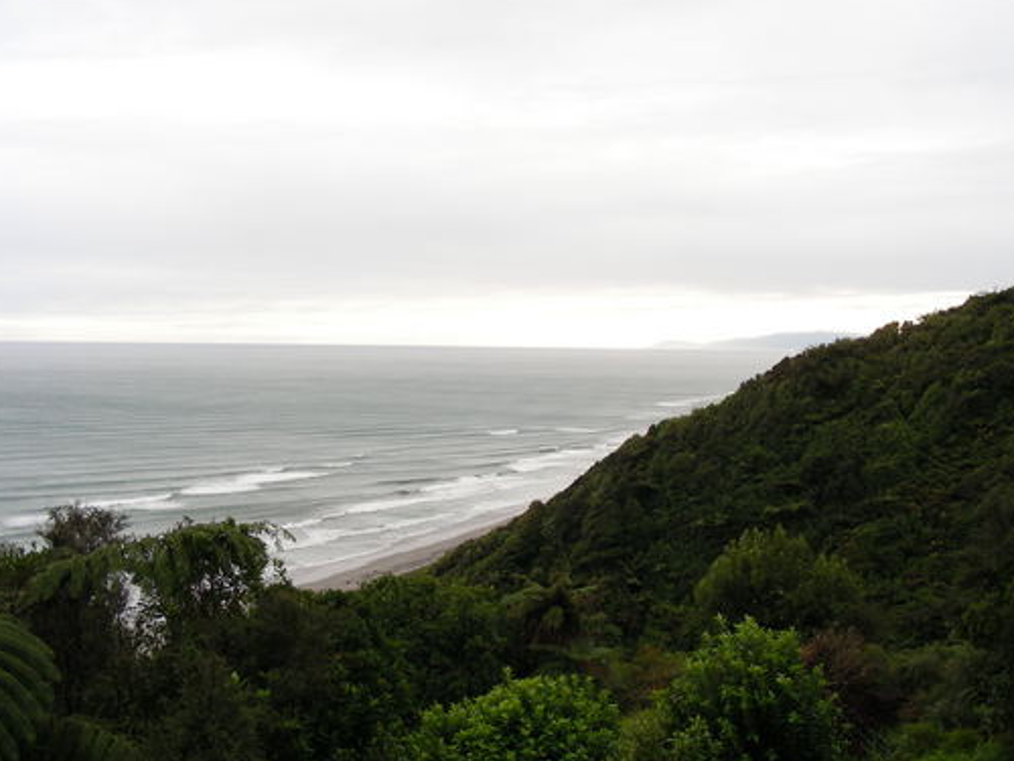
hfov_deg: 45.8
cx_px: 535
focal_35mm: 41
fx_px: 1201
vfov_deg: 35.1
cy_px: 397
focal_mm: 6.3
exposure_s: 1/104
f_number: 4
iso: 50
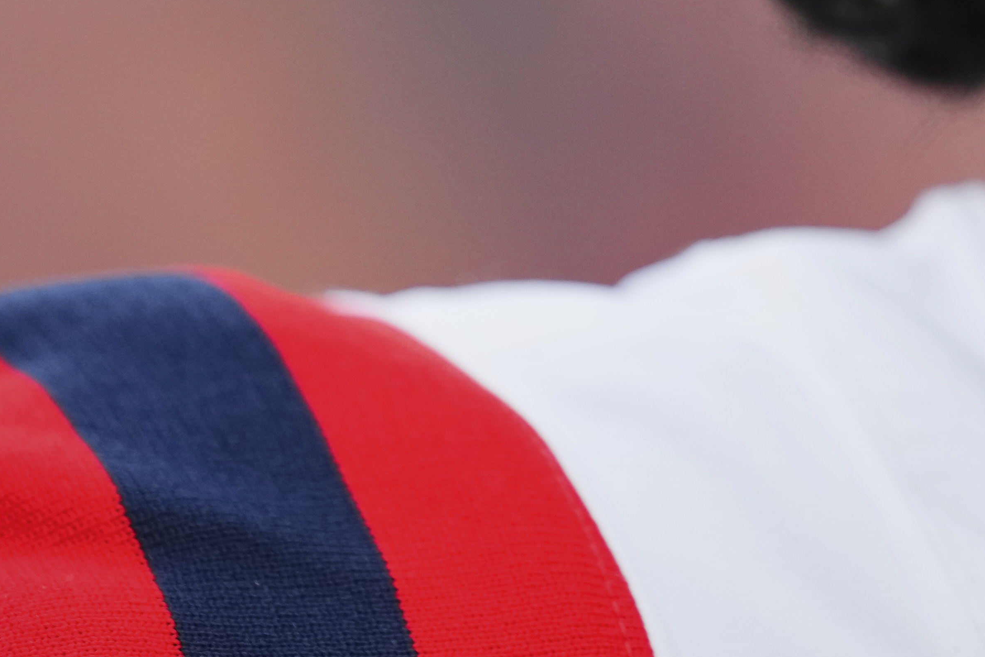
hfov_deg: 1.4
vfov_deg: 0.9
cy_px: -525
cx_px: 1510
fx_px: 39673
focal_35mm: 1450
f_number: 2.8
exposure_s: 1/2000
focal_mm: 400
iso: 800
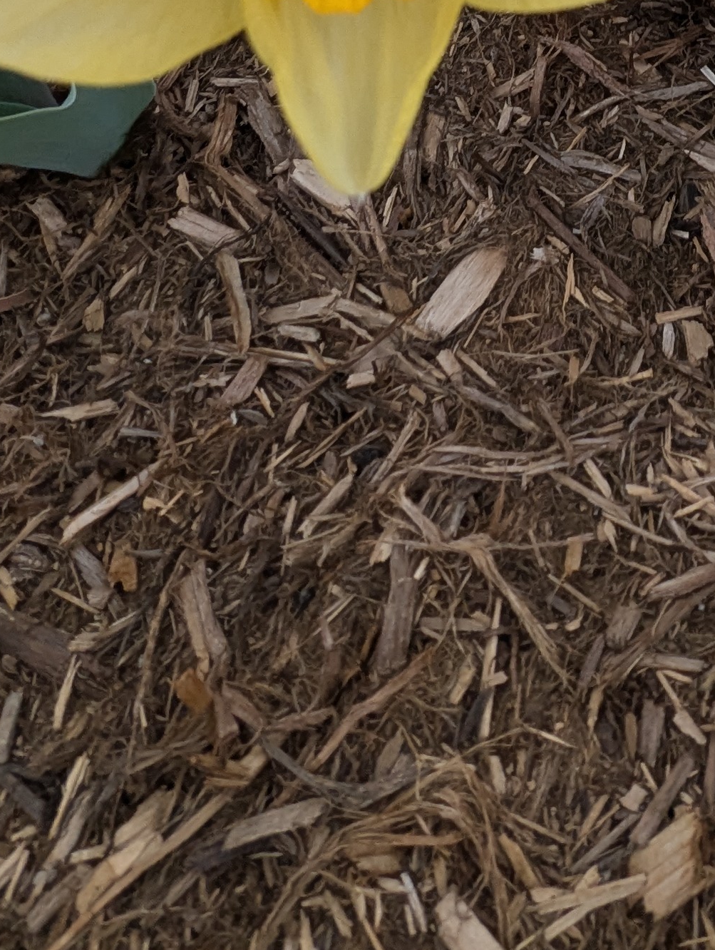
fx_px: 1346
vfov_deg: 31.0
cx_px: 665
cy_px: -262
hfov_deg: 28.4
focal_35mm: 49
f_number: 2.2
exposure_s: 1/525
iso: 25
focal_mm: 2.35
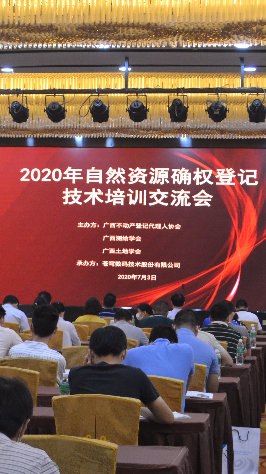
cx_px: 111
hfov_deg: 13.3
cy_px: 237
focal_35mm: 91
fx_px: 1141
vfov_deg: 23.4
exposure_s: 1/40
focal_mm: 32
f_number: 4.8
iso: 1600
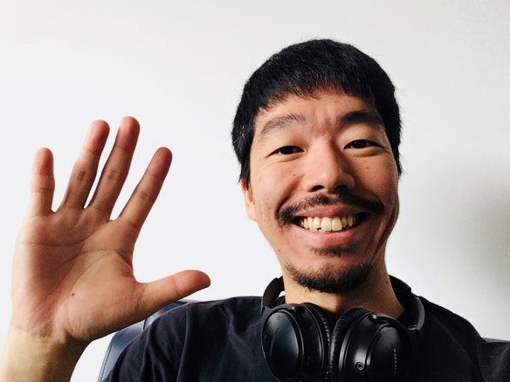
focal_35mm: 34
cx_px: 243
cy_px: 207
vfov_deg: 41.8
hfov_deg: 53.9
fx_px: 501
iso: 50
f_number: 2.4
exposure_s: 1/50
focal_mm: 2.15
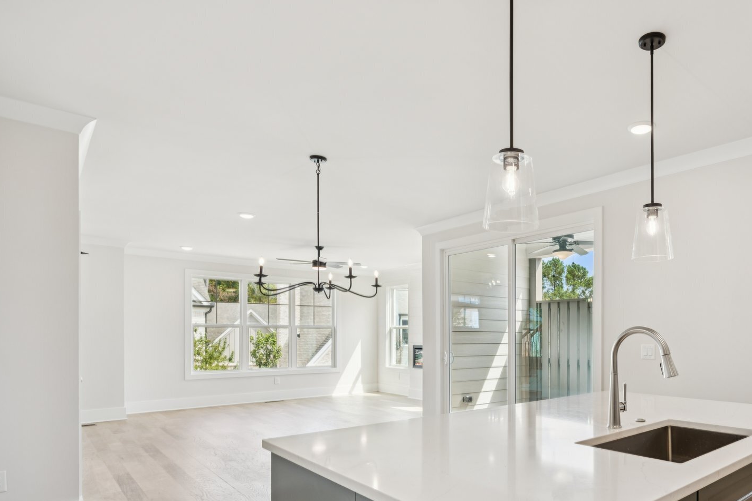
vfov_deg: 53.9
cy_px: 339
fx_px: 480
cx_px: 517
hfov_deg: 73.2
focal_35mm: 23
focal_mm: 16
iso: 400
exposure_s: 1/125
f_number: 5.6
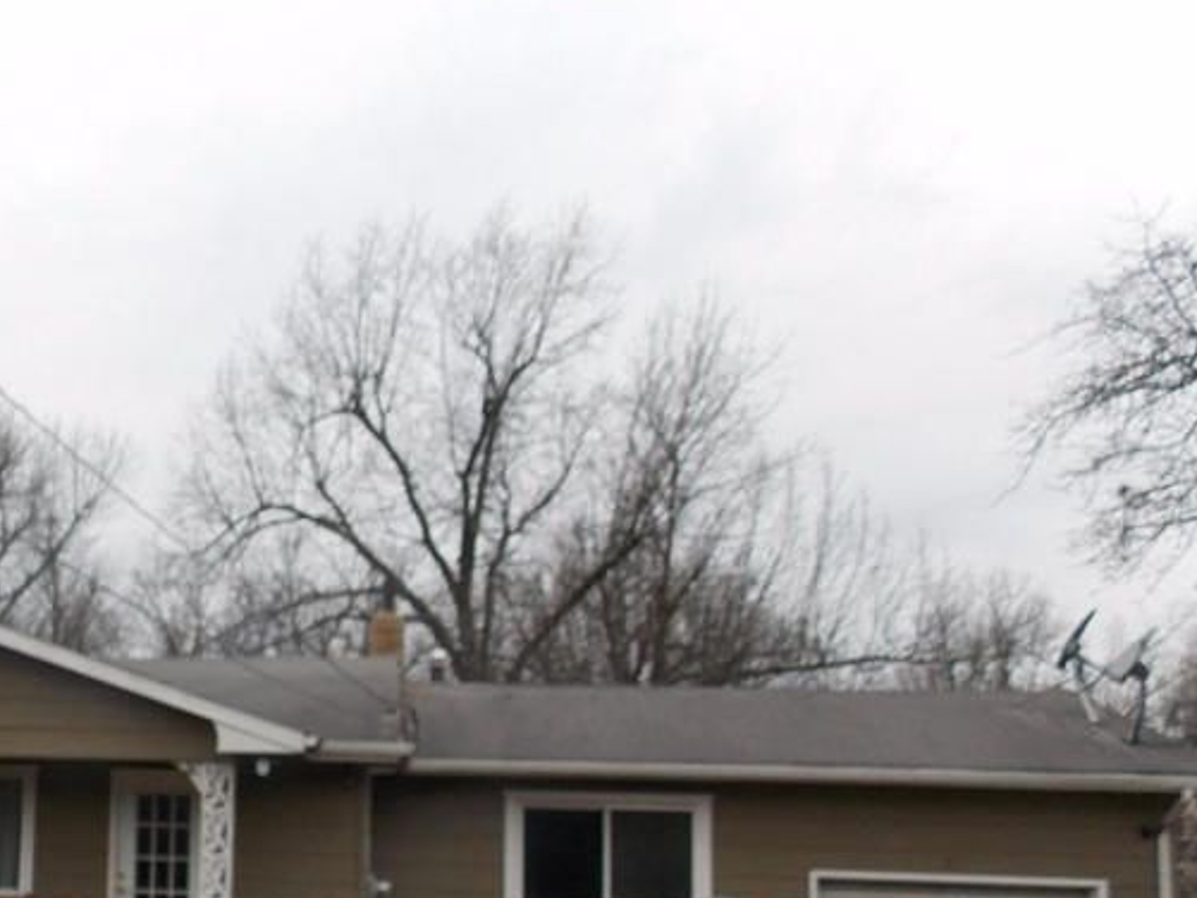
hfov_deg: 37.0
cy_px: 738
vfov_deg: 30.0
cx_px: 53
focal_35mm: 47
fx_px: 1626
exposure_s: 1/320
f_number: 3.1
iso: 80
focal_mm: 4
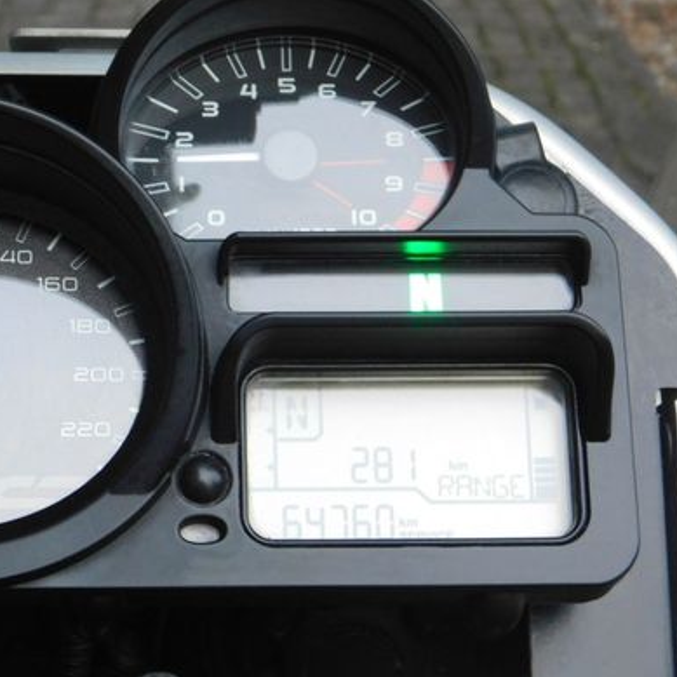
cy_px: 301
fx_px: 2124
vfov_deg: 18.1
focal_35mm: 96
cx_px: 157
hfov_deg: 18.0
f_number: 4.2
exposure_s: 1/30
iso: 360
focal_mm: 11.7
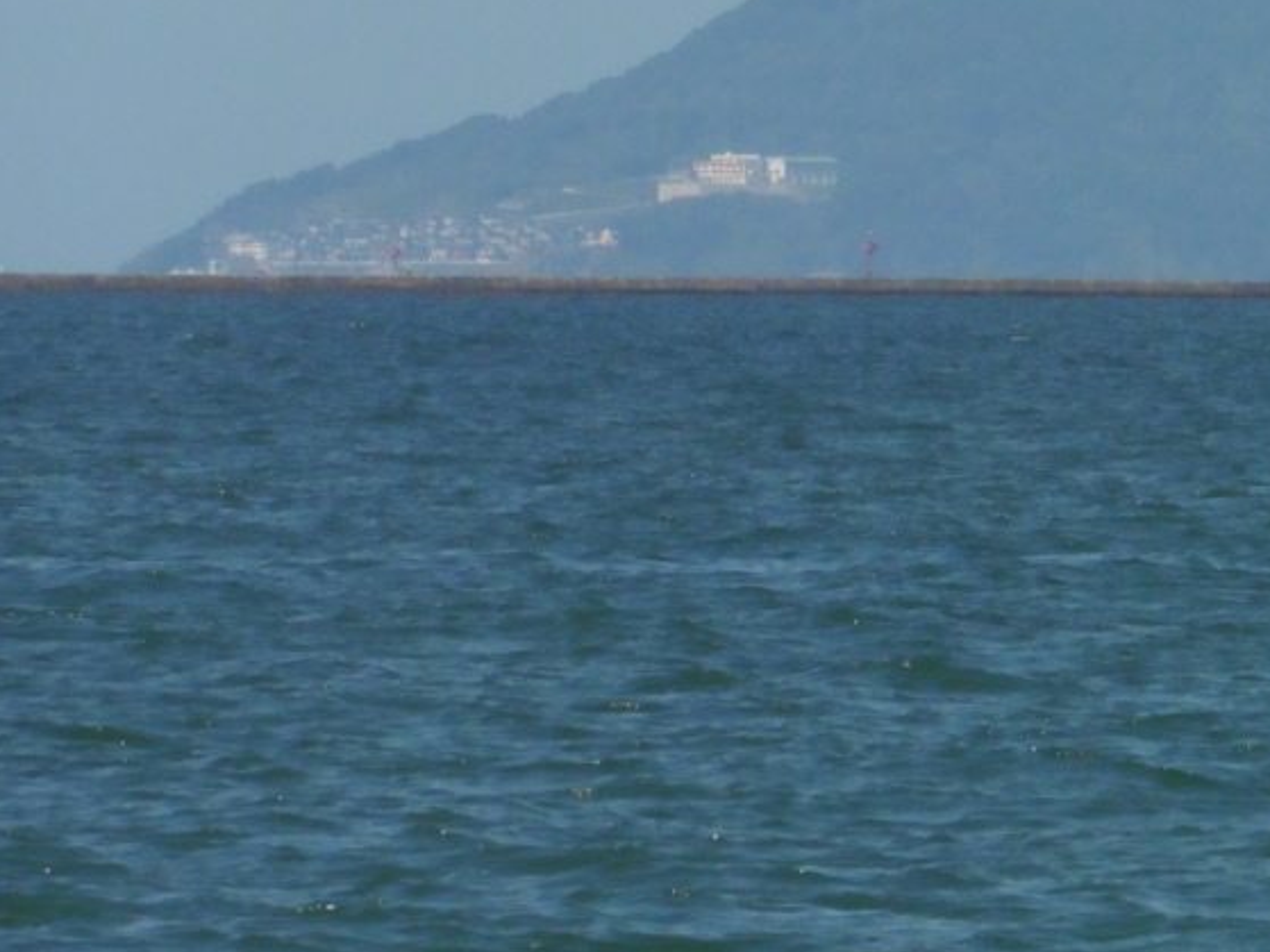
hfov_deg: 2.3
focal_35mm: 879
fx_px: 32242
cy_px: 134
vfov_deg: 1.7
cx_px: 1000
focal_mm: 86
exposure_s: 1/2000
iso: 400
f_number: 6.4
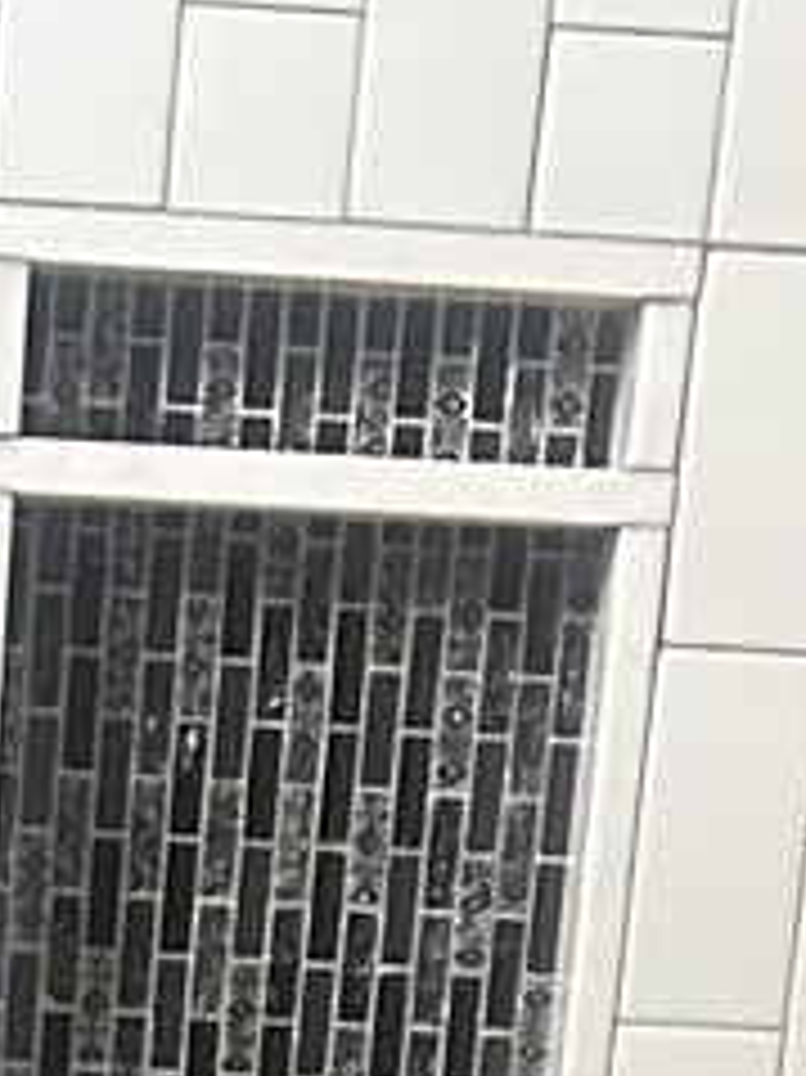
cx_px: -302
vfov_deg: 9.7
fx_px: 5189
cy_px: 2976
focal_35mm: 167
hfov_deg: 8.7
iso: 320
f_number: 1.5
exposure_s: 1/60
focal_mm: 5.7
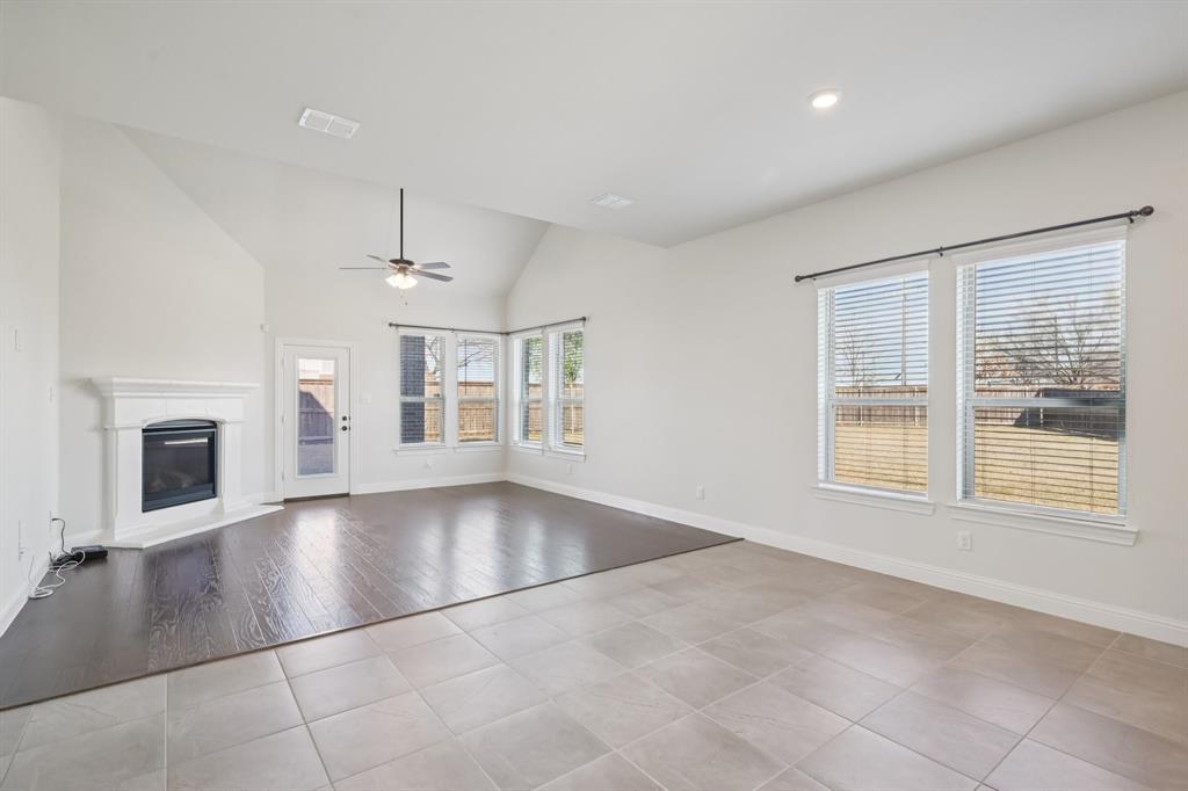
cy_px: 396
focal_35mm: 17
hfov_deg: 93.3
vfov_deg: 70.4
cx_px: 594
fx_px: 561
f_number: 8
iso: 400
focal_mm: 17
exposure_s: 1/80
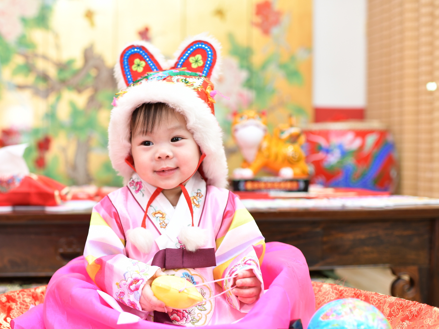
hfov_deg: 43.5
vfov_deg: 33.6
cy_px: 184
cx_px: 162
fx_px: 545
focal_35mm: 43
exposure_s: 1/200
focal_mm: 35
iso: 400
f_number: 2.8
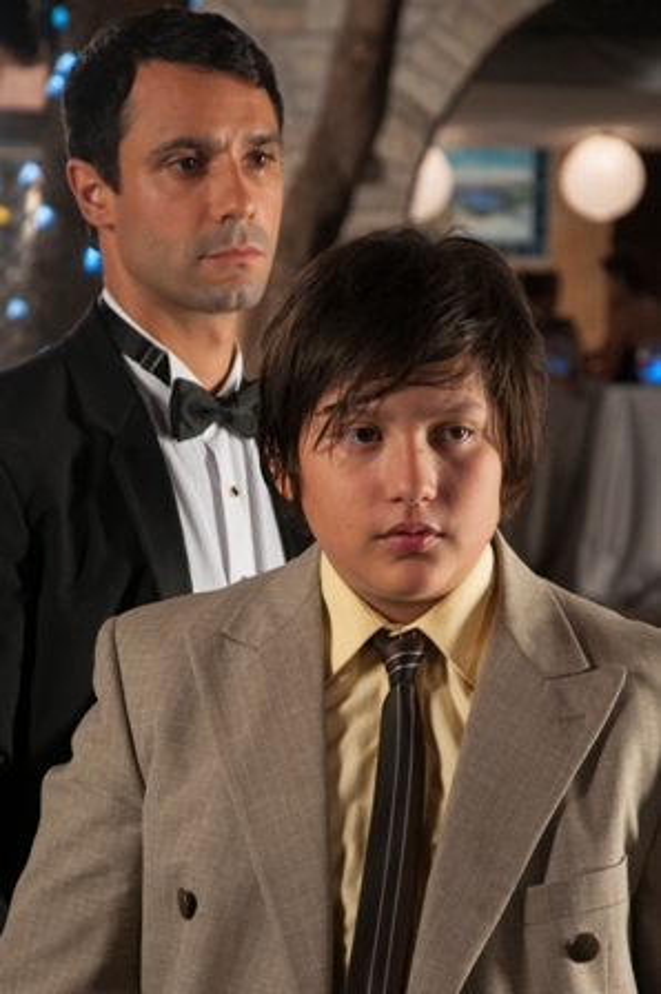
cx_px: 330
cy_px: 497
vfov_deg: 16.1
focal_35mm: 128
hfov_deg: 10.7
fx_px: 3517
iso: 800
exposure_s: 1/45
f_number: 5.6
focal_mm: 85
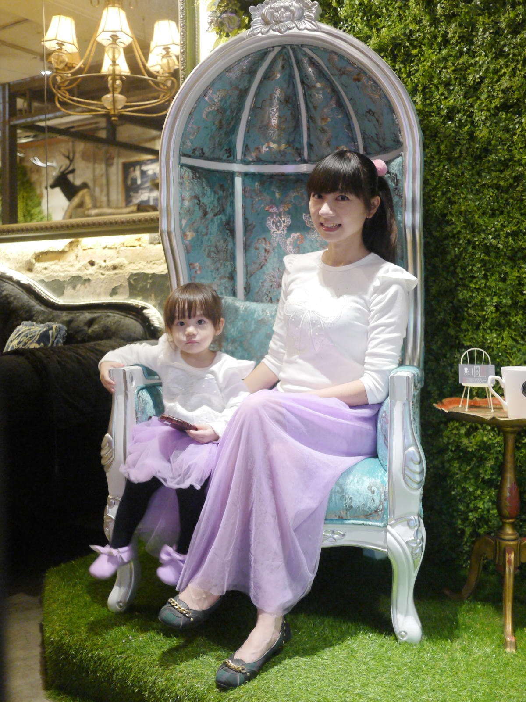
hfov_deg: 36.0
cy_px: 351
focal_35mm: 40
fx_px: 810
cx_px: 263
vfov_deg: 46.8
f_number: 1.7
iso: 640
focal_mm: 20
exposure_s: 1/60
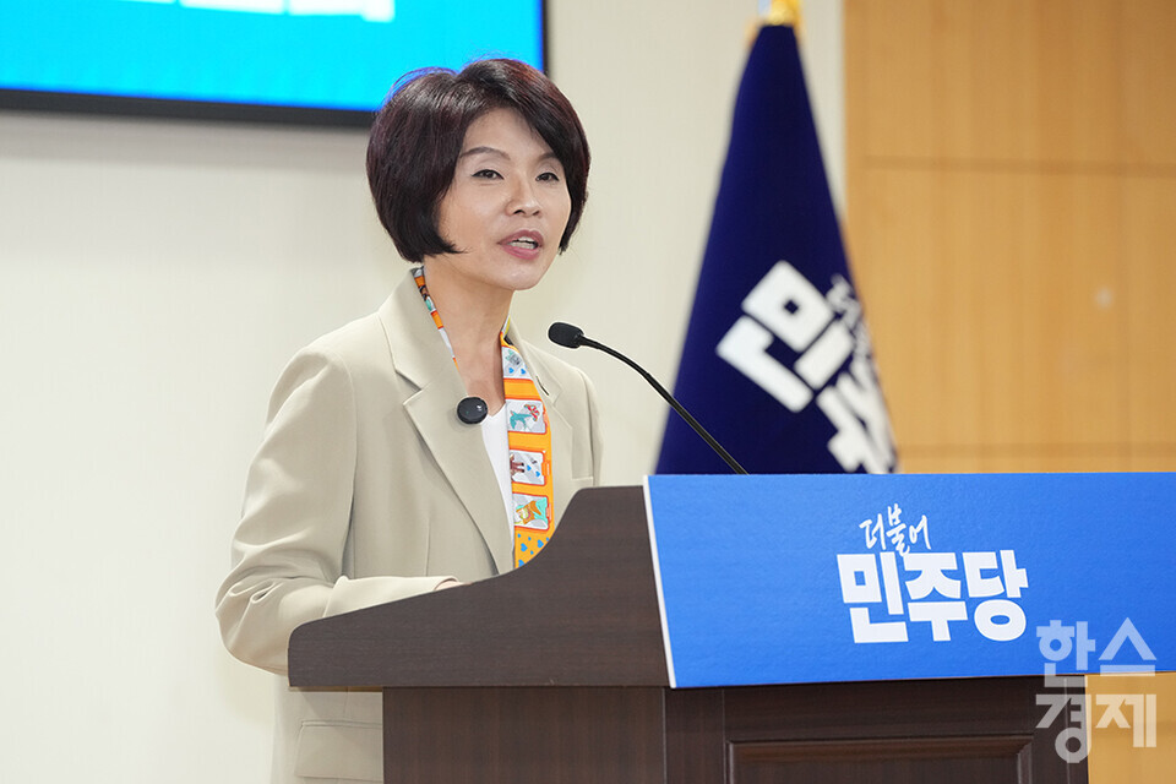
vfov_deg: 7.4
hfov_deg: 11.1
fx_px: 6043
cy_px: 392
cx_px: 588
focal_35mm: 185
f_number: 4.5
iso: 3200
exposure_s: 1/200
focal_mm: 185
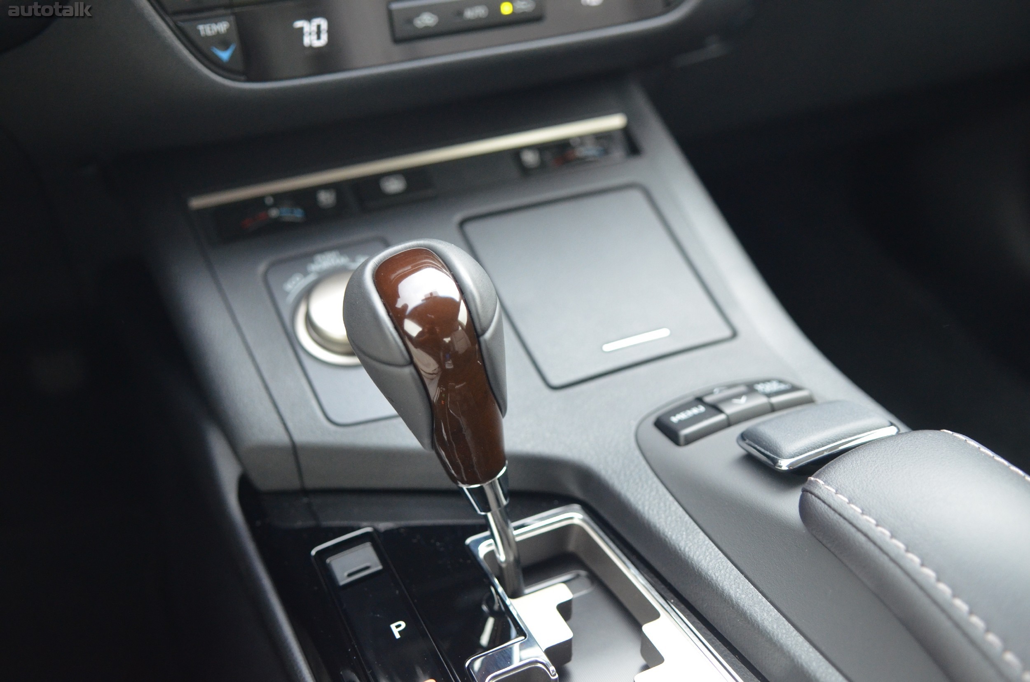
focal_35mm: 34
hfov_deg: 55.2
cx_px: 515
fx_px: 985
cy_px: 341
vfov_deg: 38.2
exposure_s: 1/80
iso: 1600
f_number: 2.8
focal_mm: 23
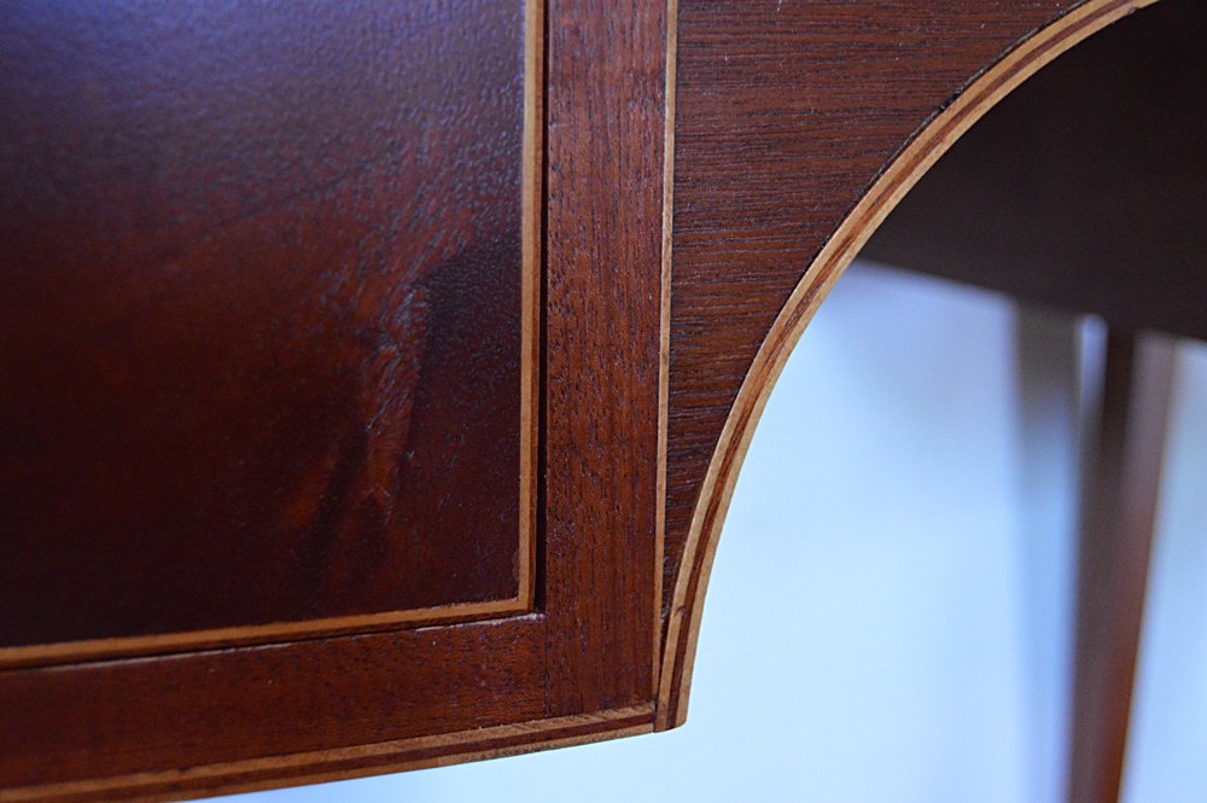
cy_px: 402
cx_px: 604
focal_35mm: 48
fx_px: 1608
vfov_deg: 28.0
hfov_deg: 41.1
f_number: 4.5
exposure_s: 1/40
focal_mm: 32
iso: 3200
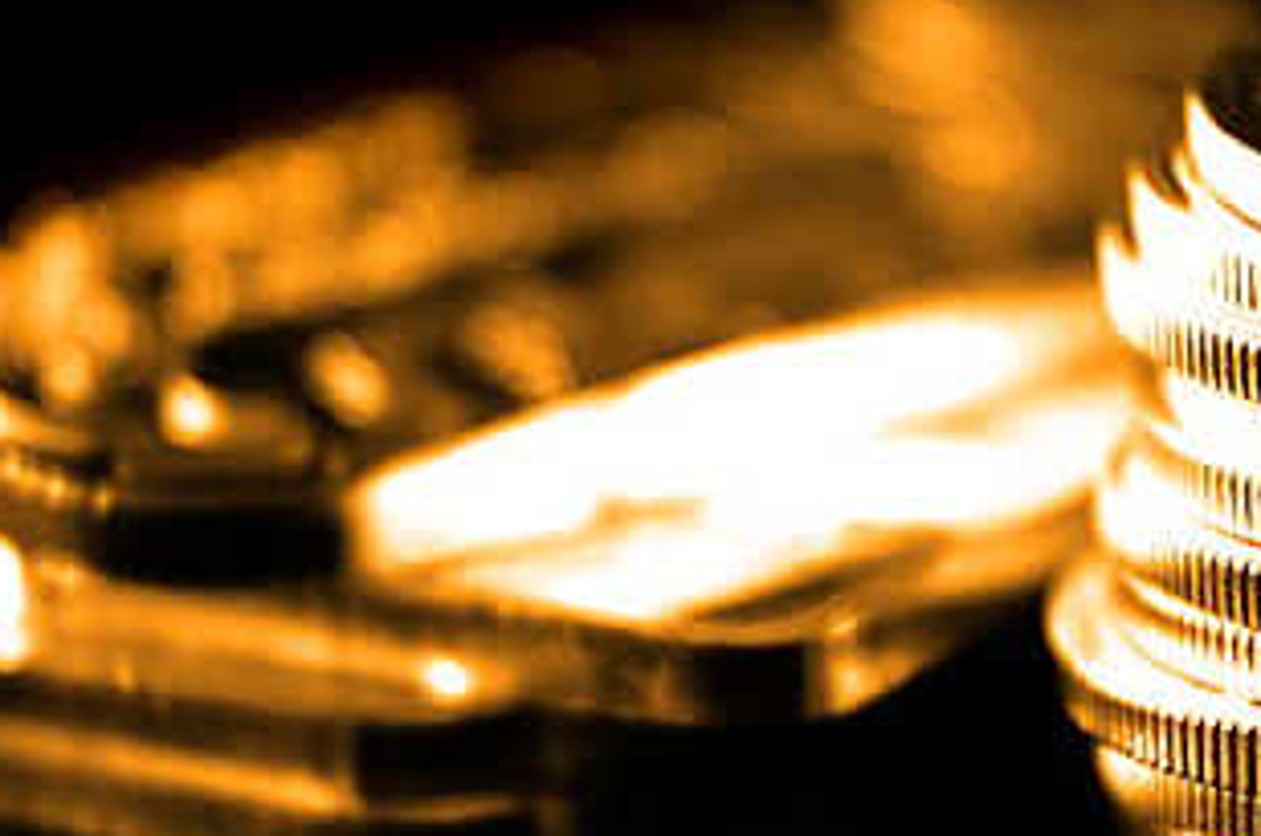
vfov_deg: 2.8
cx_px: 833
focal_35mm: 485
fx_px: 16962
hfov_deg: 4.3
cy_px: 618
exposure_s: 1/8
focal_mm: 200
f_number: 16
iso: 100
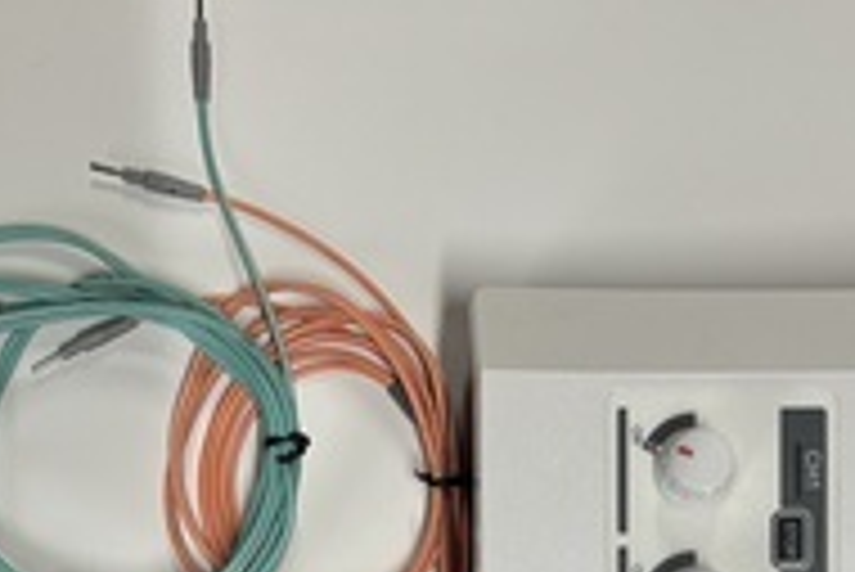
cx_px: 594
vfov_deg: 22.2
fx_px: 1355
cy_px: 671
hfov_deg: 34.6
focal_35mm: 57
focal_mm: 5.7
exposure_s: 1/120
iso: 64
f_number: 1.5
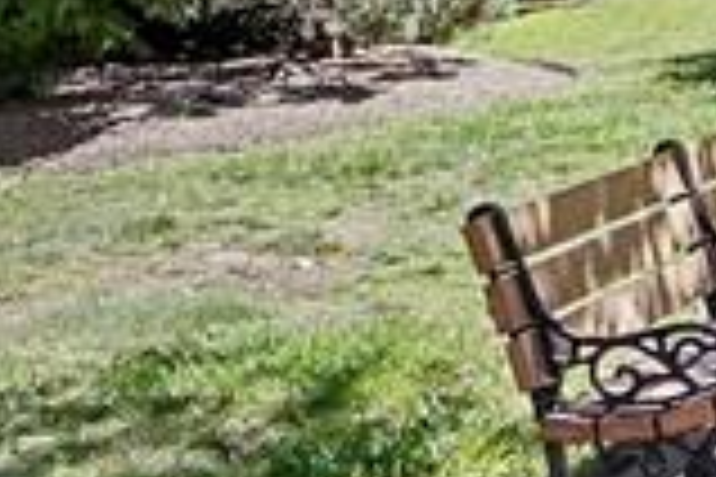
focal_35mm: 109
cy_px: -218
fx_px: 2168
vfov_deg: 12.0
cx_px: 1533
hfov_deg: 14.6
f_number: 7.1
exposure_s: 1/200
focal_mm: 16
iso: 125
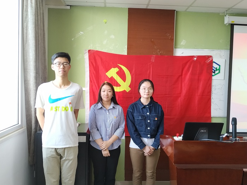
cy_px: 92
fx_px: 171
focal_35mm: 24
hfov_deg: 71.6
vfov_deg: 56.8
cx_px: 124
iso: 400
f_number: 1.9
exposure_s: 1/50
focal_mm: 3.94
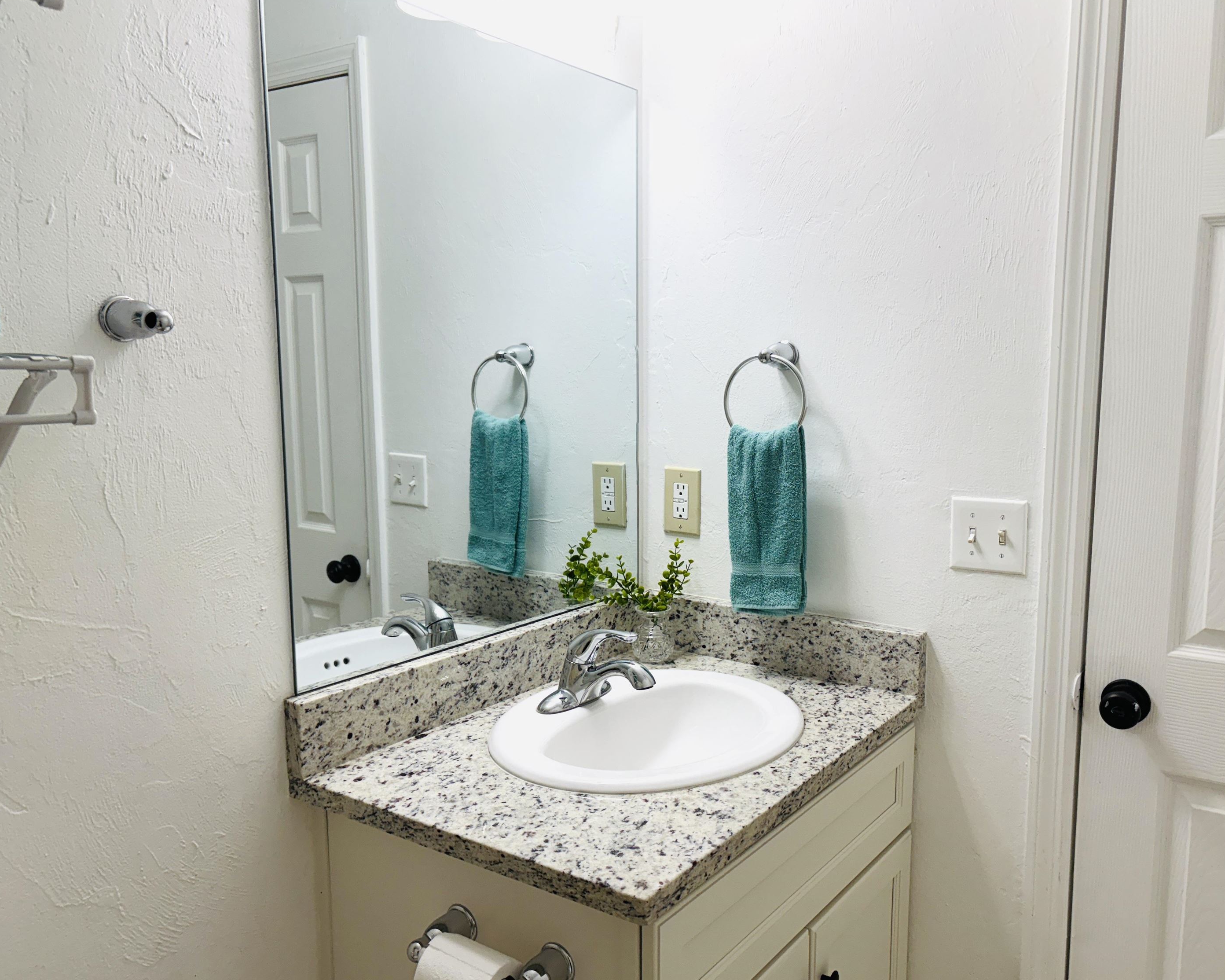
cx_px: 668
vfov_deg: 51.5
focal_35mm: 28
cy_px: 495
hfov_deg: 62.1
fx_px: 1015
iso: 80
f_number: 1.6
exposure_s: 1/120
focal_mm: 5.96
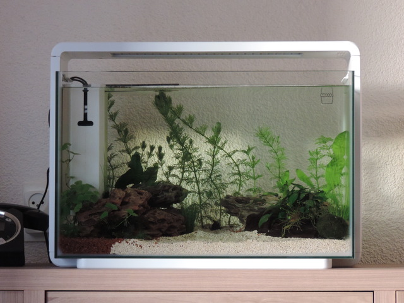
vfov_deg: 10.2
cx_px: 202
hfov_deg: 13.6
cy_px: 152
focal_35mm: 145
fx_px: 1692
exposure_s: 1/13
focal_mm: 25.8
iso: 800
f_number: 4.4
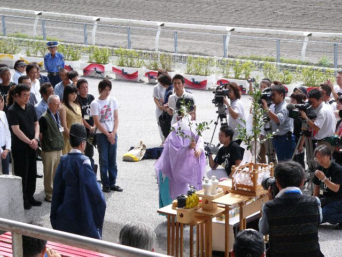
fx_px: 1077
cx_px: 171
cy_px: 128
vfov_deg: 13.6
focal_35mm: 109
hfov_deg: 18.0
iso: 100
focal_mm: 18.1
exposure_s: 1/1000
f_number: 2.8
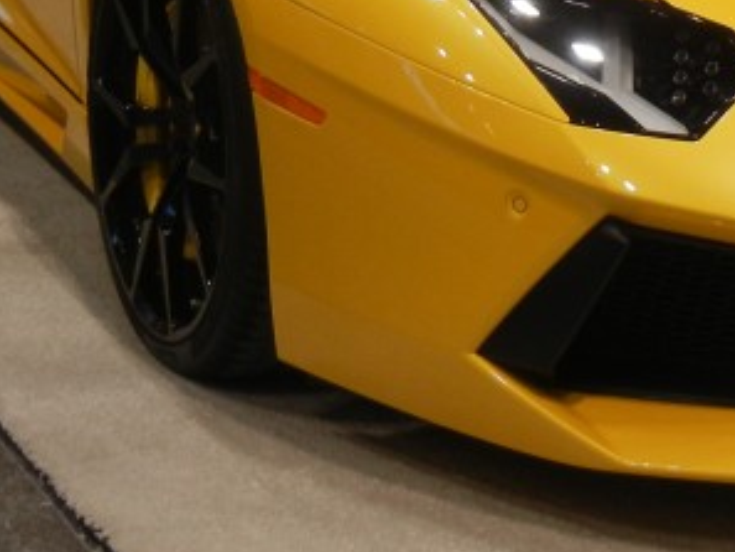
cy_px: -101
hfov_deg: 12.7
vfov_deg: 9.5
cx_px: 591
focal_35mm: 155
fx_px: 3292
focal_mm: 8.1
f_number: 3.8
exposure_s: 1/59.3
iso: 177
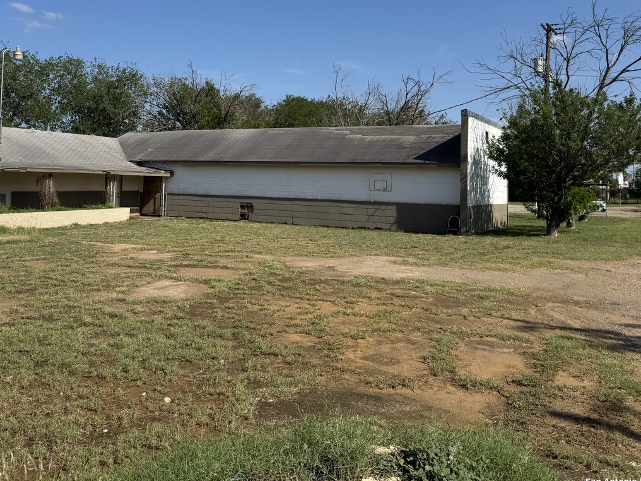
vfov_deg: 41.1
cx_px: 268
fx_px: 630
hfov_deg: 53.7
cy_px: 146
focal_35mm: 34
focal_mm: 6.76
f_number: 1.78
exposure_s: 1/6410
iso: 80
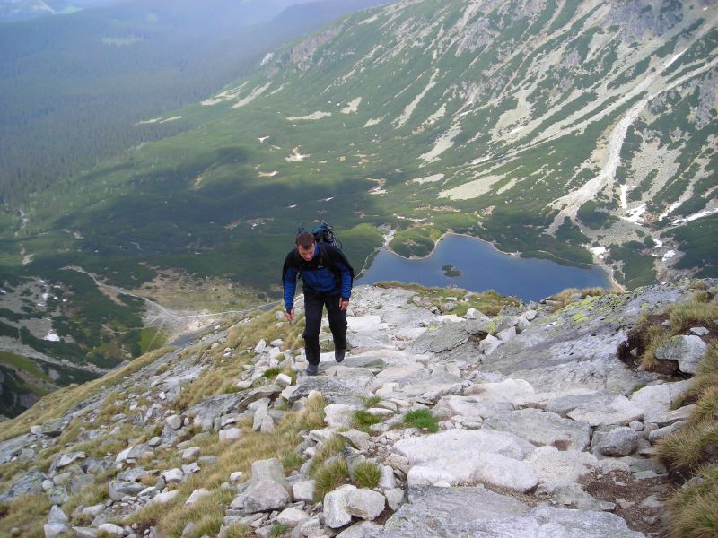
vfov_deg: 37.7
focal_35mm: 38
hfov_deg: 49.0
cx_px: 359
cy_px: 269
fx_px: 788
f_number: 3.2
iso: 50
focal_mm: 6.3
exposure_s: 1/373
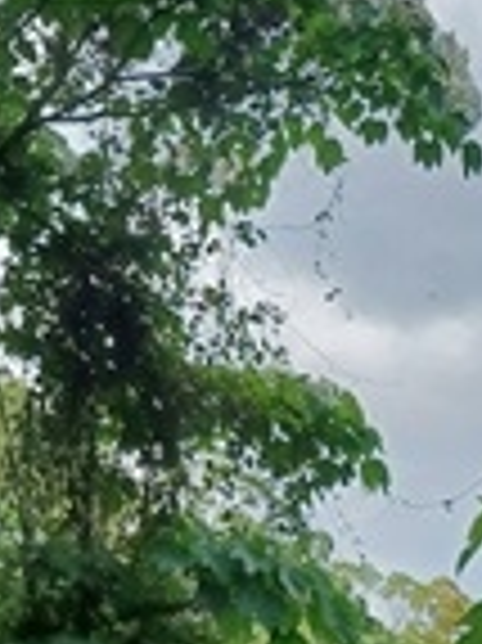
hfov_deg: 13.4
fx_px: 1952
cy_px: 180
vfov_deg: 18.6
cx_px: -189
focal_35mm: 105
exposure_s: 1/641
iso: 32
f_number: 1.8
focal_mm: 4.6
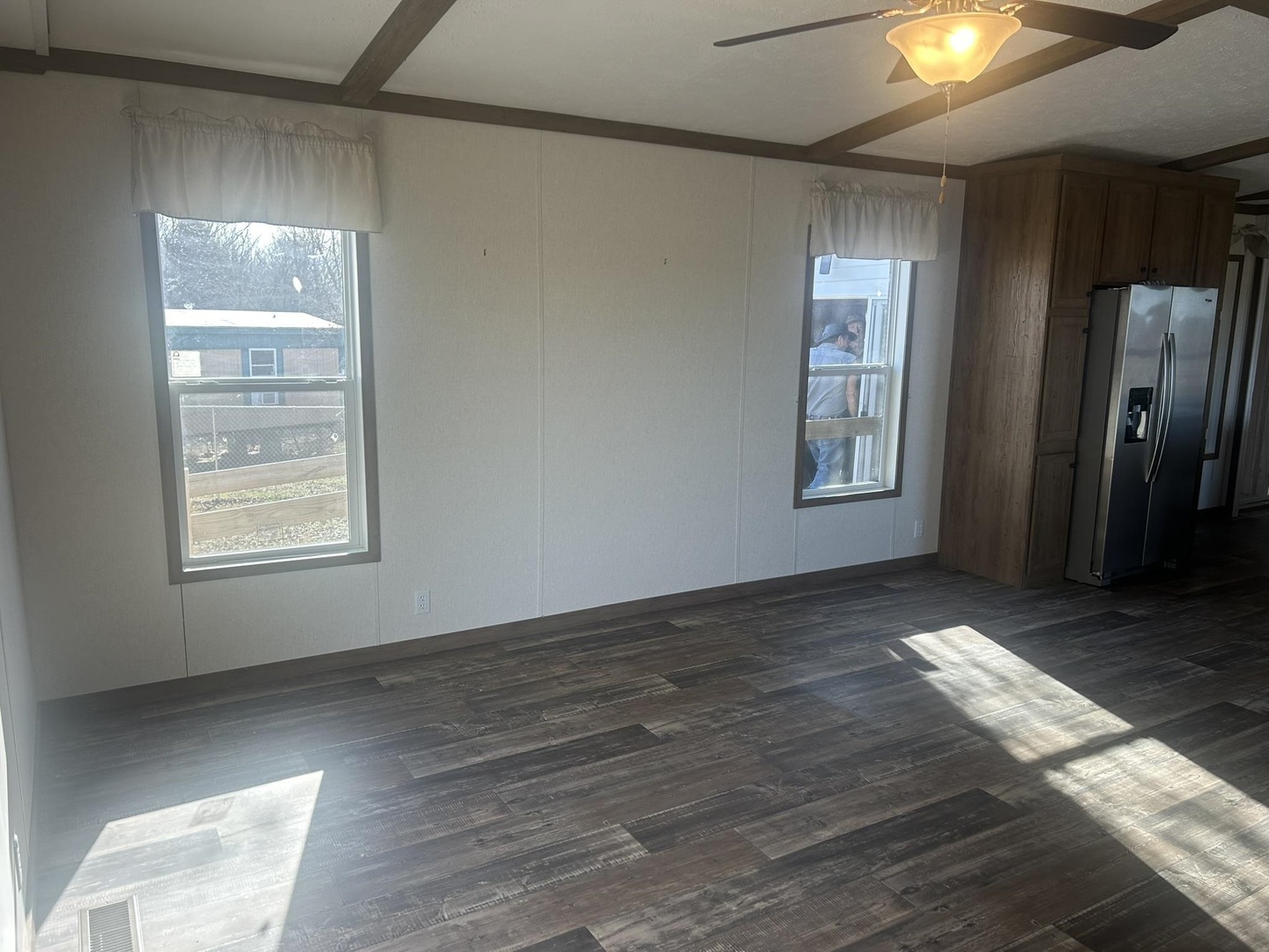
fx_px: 953
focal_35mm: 26
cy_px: 476
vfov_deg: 53.1
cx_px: 634
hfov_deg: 67.3
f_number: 1.5
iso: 40
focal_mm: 5.7
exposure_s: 1/220
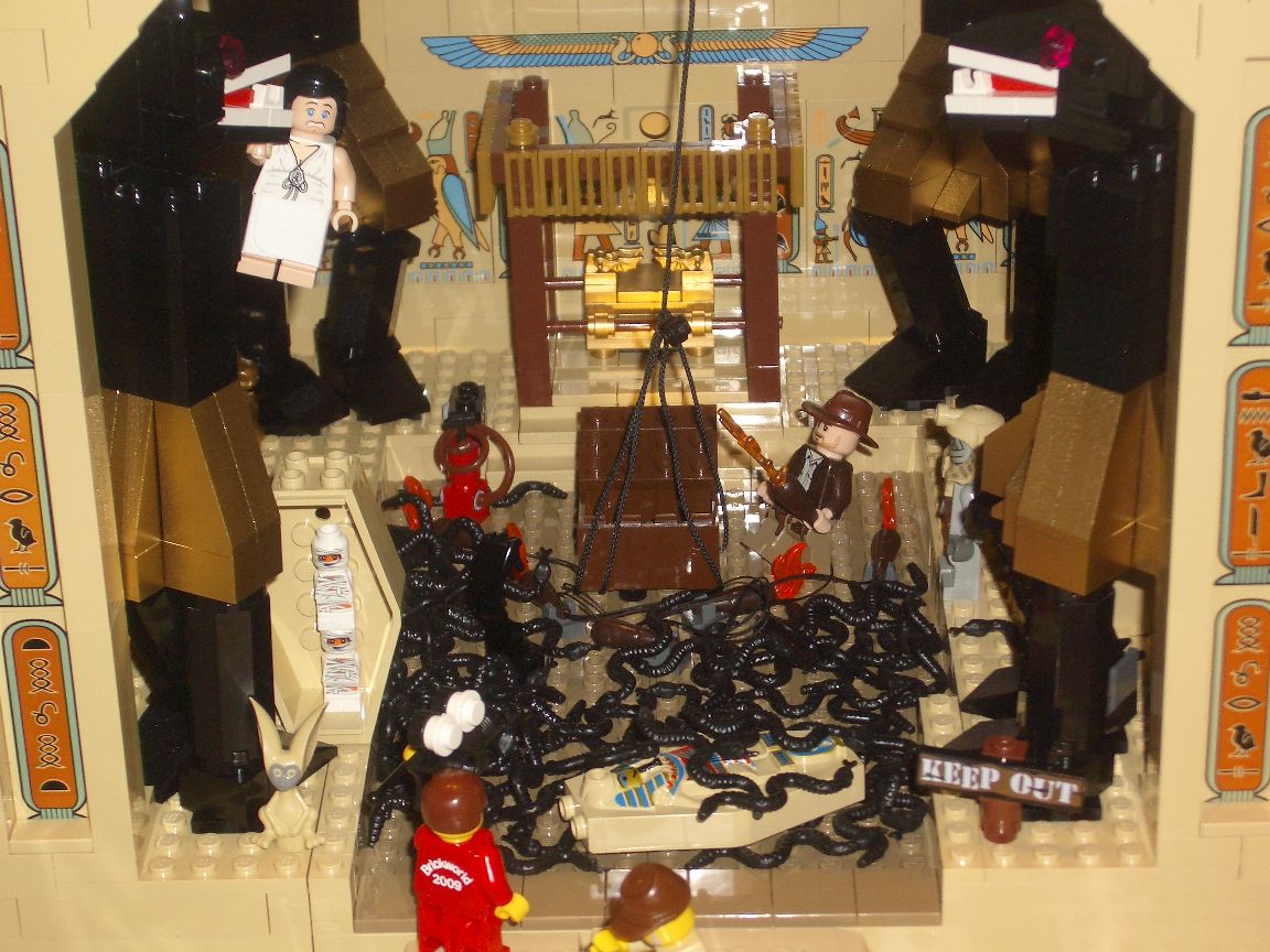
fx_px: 3229
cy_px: 476
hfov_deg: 22.3
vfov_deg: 16.8
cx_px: 635
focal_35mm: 88
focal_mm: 14.6
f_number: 4.4
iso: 100
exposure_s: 1/60
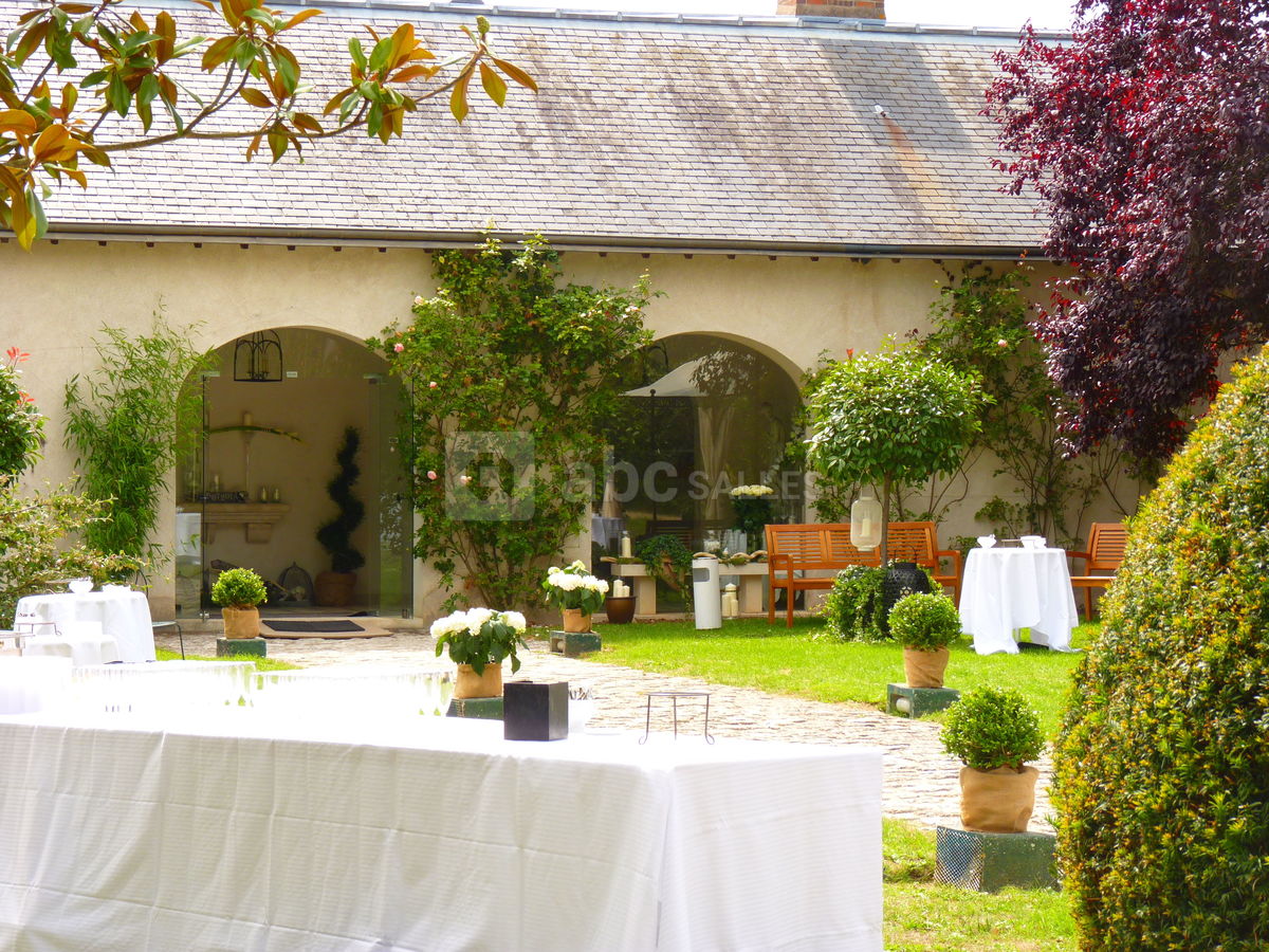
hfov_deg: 22.5
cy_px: 476
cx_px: 634
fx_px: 3189
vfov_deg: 17.0
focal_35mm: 87
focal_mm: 15.5
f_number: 4
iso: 80
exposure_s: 1/200
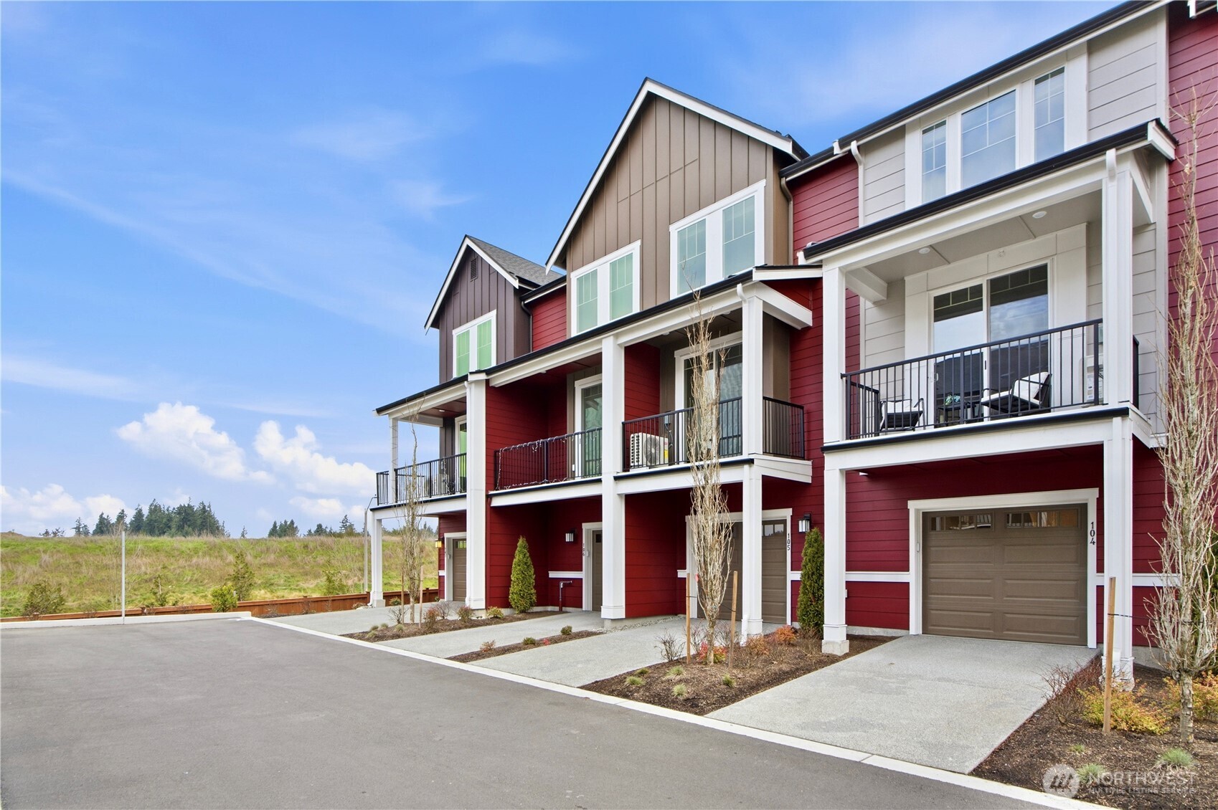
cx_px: 609
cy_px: 405
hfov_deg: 93.3
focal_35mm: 17
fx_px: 575
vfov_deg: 70.4
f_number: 9
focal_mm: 17
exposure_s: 1/60
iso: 400
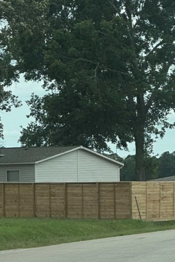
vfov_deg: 8.7
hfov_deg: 5.8
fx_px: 1712
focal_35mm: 235
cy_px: 199
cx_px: 151
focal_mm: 9
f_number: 2.8
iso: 32
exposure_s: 1/488
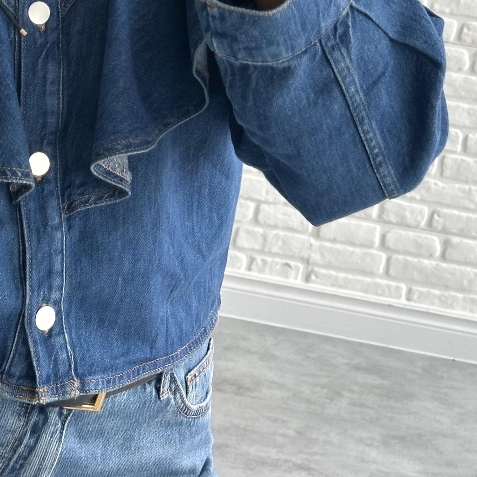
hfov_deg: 15.6
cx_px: 108
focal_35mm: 111
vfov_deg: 15.0
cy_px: -136
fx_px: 1730
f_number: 1.78
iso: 64
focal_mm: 6.86
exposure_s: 1/121
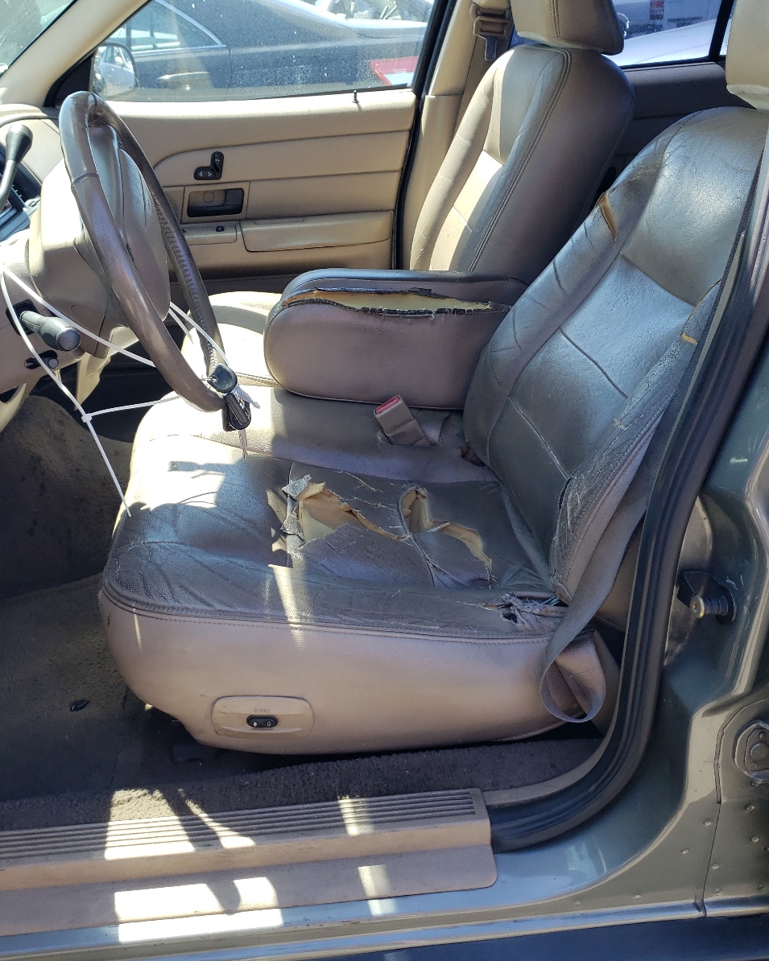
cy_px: 480
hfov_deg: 43.2
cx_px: 322
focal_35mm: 34
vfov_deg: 52.8
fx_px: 967
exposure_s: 1/370
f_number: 1.5
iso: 50
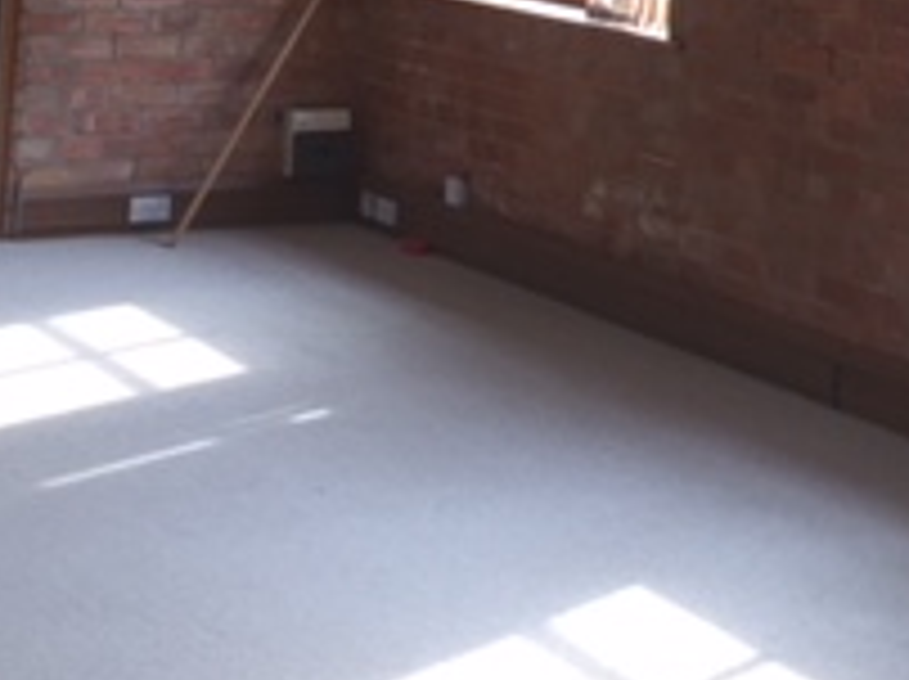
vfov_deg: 14.9
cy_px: -347
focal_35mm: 92
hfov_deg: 21.0
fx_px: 2413
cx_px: 788
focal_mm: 4.15
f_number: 2.2
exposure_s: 1/50
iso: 40
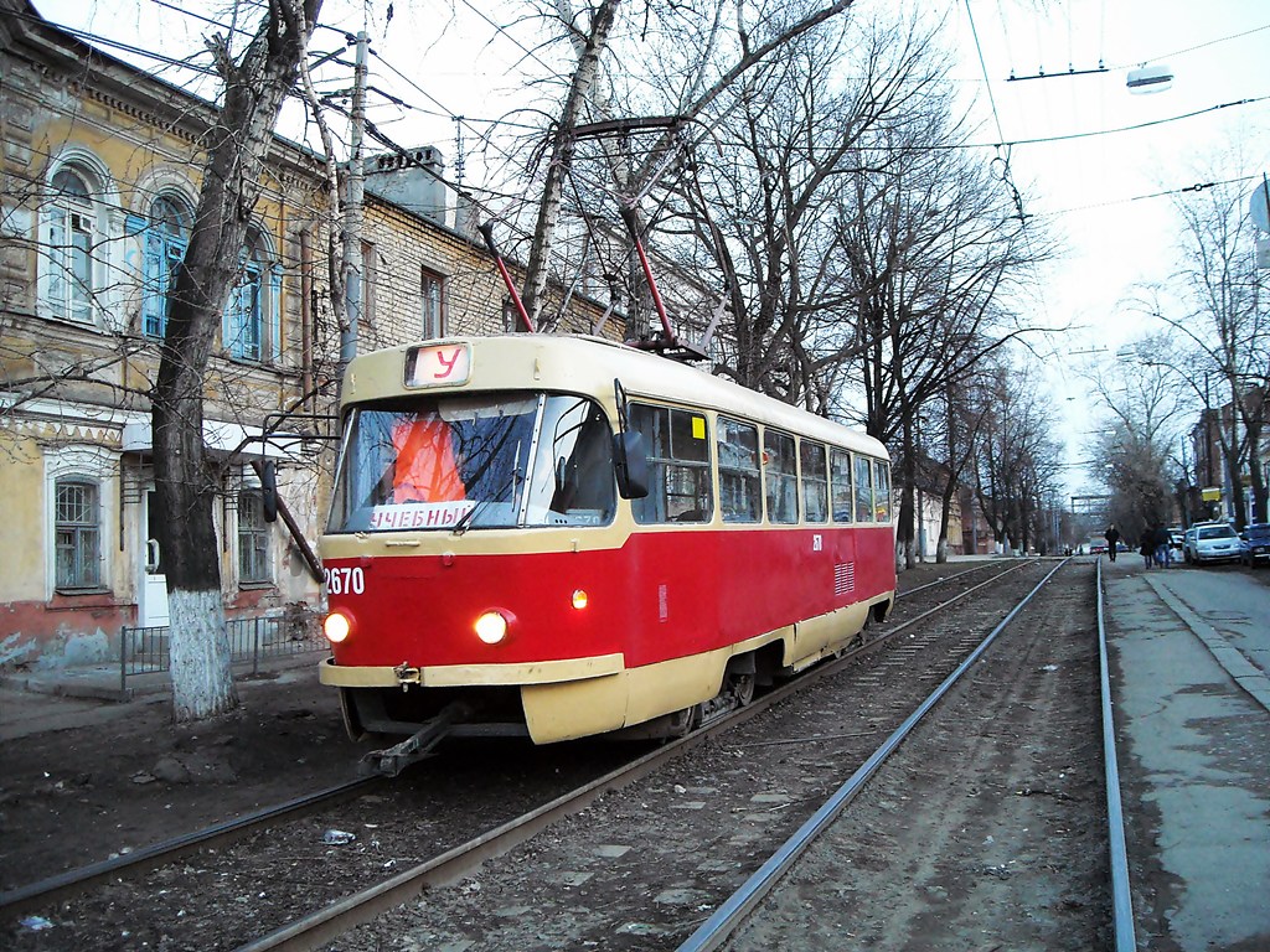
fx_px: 1284
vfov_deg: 40.7
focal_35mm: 35
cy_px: 476
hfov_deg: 52.6
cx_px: 635
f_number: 2.8
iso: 400
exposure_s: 1/33
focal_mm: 5.7
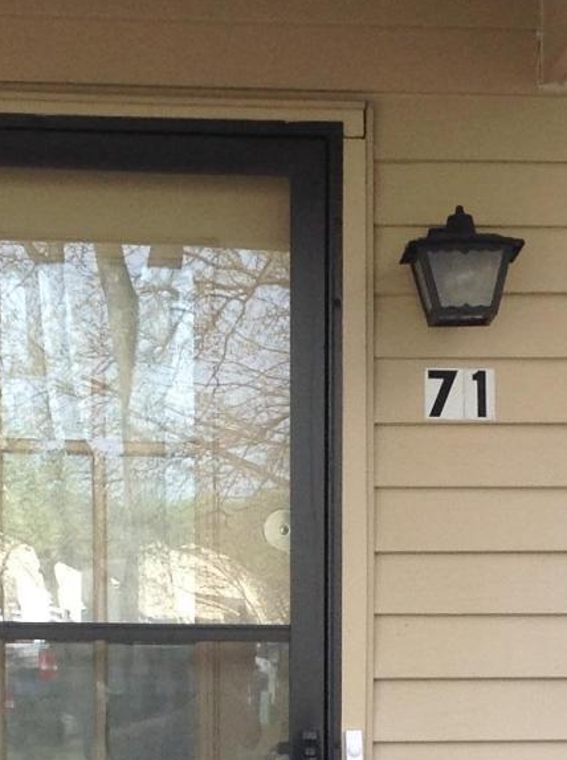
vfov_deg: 15.7
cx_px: 366
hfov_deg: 12.1
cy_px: 873
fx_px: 2674
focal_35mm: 122
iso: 50
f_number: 2.4
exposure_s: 1/189
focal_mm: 4.28
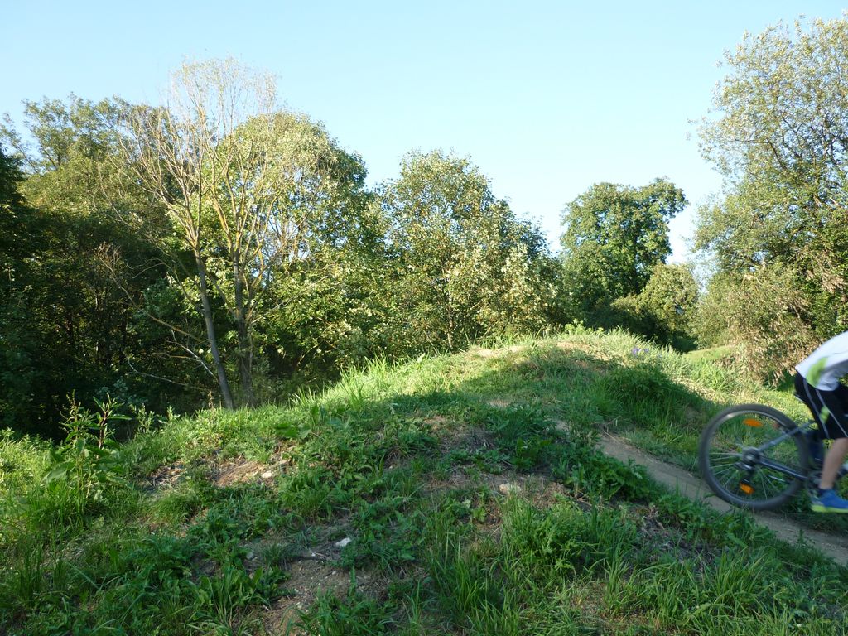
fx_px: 808
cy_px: 318
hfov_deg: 55.4
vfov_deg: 42.9
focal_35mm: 33
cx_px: 424
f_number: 2.8
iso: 80
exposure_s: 1/250
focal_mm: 5.5
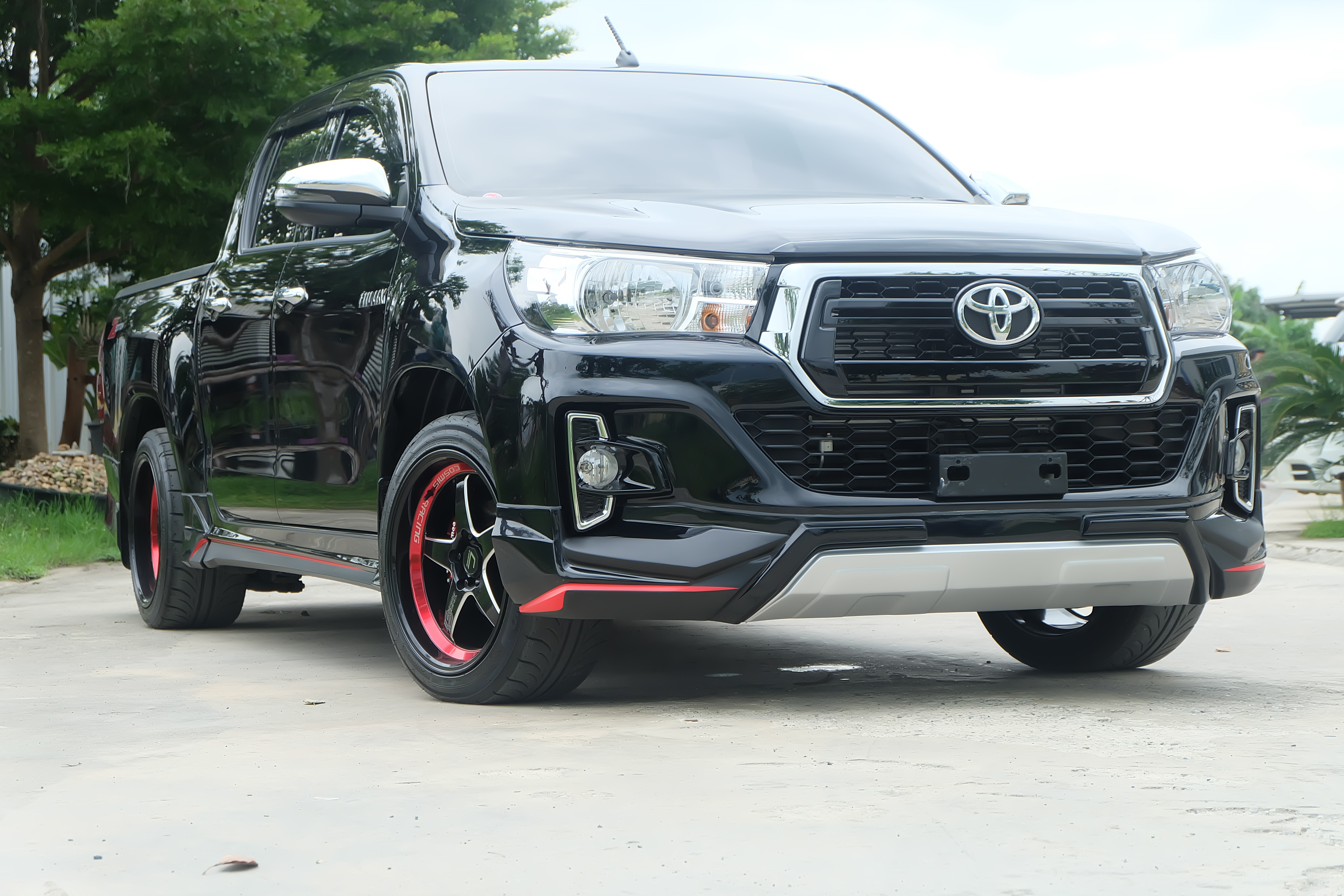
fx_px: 2800
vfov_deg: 18.2
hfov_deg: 27.0
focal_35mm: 75
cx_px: 672
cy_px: 448
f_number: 5.6
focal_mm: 50
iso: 400
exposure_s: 1/180
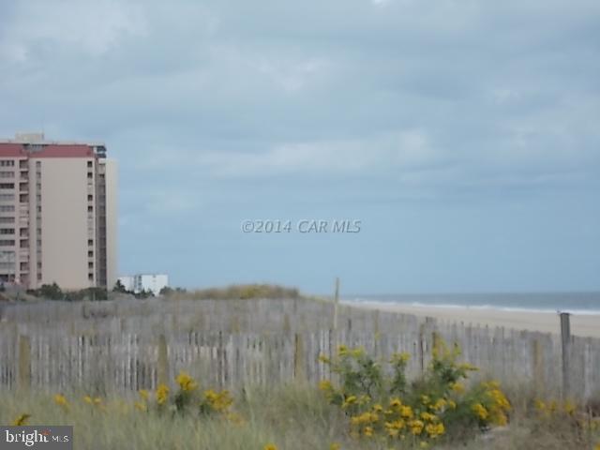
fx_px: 1716
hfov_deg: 19.8
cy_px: 225
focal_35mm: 99
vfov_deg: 14.9
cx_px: 300
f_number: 5.5
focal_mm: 17.6
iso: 80
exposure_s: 1/500
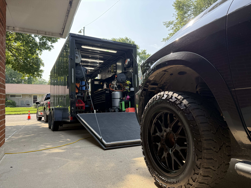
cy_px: 94
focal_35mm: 24
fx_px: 174
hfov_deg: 71.6
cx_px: 126
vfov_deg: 56.8
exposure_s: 1/840
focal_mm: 6.76
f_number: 1.78
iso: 80
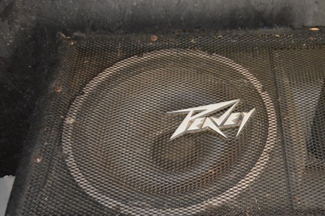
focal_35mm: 49
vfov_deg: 27.4
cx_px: 224
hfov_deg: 39.7
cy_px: 128
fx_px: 442
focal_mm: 22
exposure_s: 1/60
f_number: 4
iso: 2500
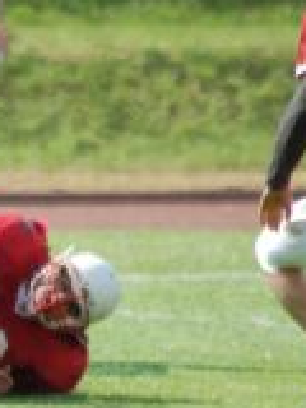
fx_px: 14438
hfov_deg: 1.2
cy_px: 319
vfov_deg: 1.6
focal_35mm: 1225
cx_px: -68
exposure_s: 1/800
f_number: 5.6
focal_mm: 300
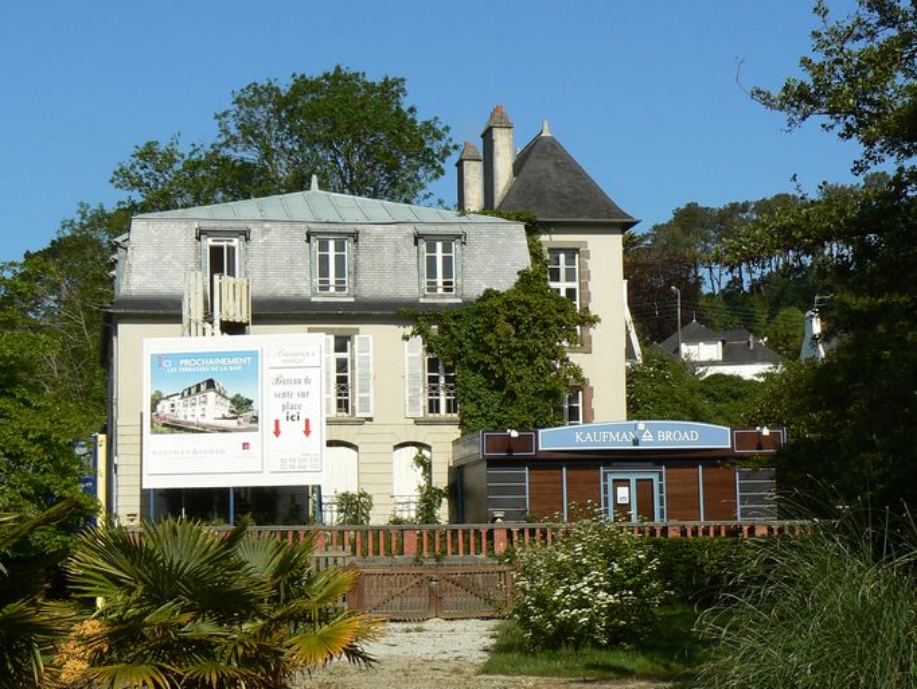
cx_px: 458
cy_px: 344
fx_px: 2093
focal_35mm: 79
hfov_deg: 24.7
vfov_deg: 18.7
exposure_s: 1/400
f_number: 5.6
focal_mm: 9.6
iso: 80
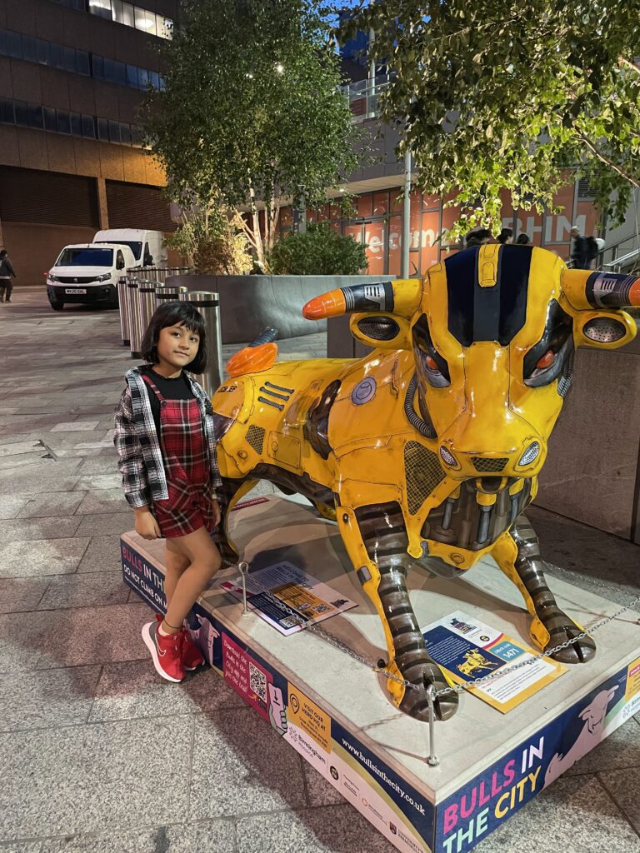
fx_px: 641
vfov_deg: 67.3
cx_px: 320
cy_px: 426
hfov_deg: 53.1
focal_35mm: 26
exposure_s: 1/33
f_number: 1.6
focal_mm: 4.2
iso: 500
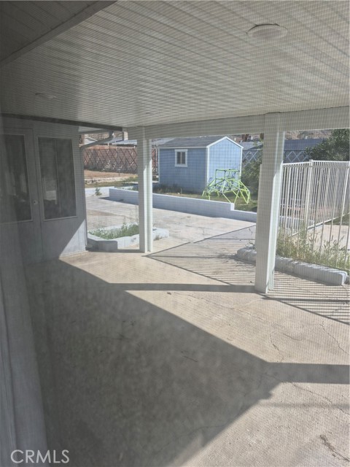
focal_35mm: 23
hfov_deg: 58.9
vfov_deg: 73.9
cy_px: 234
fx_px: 310
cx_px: 175
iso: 25
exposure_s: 1/1002
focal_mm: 5.4
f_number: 1.8
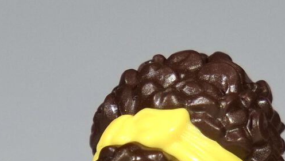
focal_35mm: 416
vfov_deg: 2.9
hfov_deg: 5.2
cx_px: 269
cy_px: 391
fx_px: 3144
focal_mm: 50
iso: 200
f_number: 5.6
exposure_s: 1/100
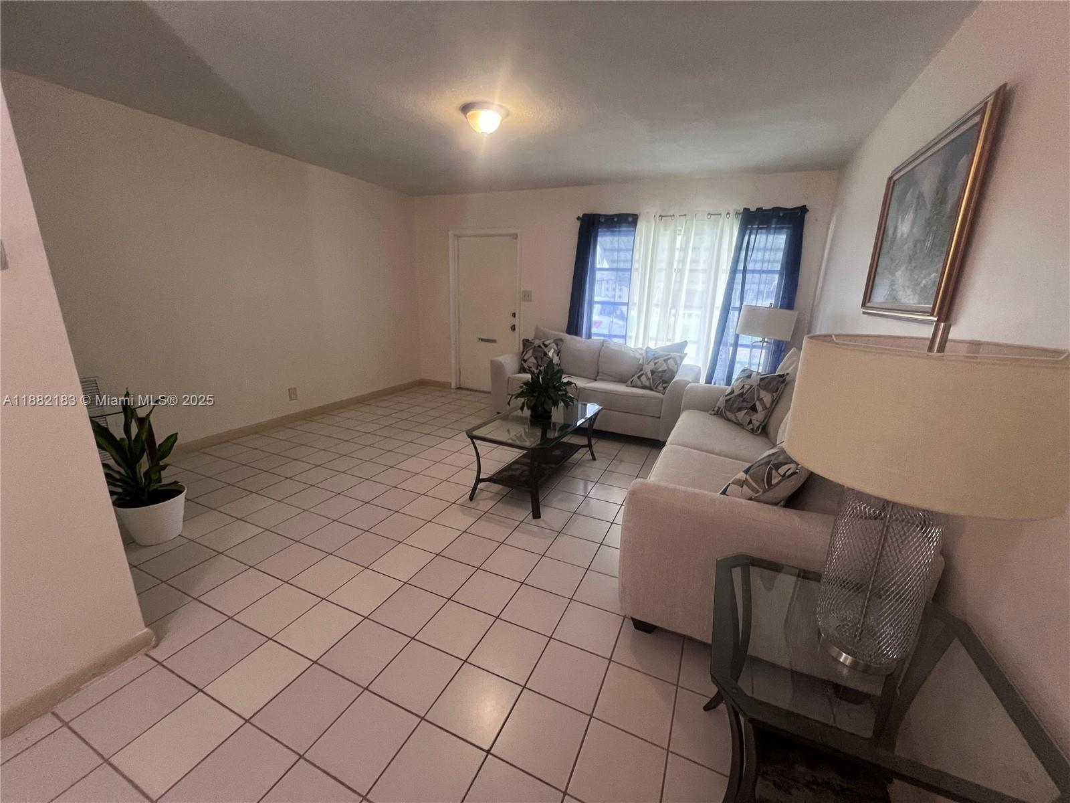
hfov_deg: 106.2
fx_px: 402
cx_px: 535
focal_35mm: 13
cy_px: 402
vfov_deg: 89.9
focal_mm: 1.57
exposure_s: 1/60
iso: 320
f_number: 1.8
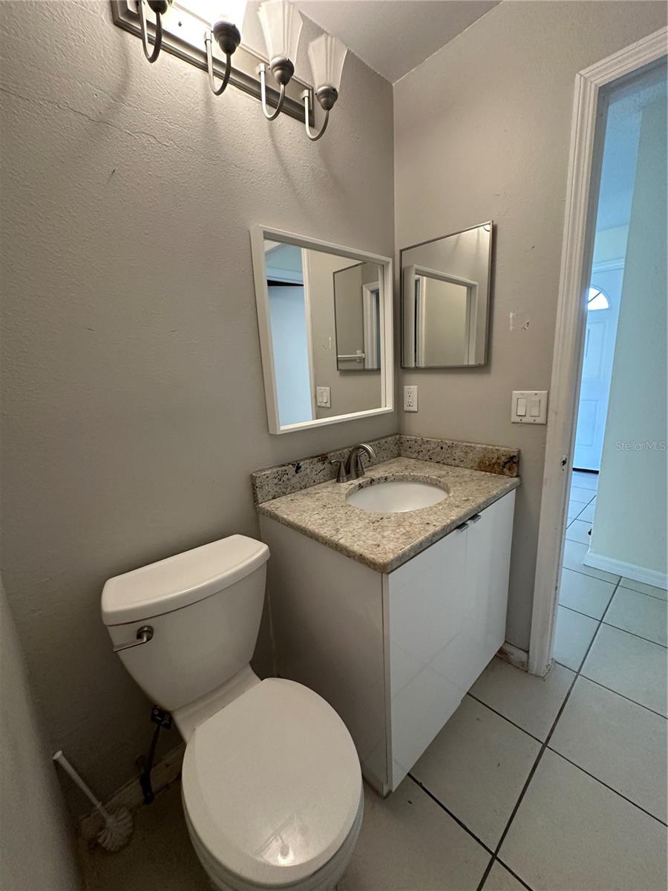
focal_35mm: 14
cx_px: 334
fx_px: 360
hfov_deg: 85.7
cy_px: 446
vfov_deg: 102.1
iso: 320
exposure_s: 1/60
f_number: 2.2
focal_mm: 2.22
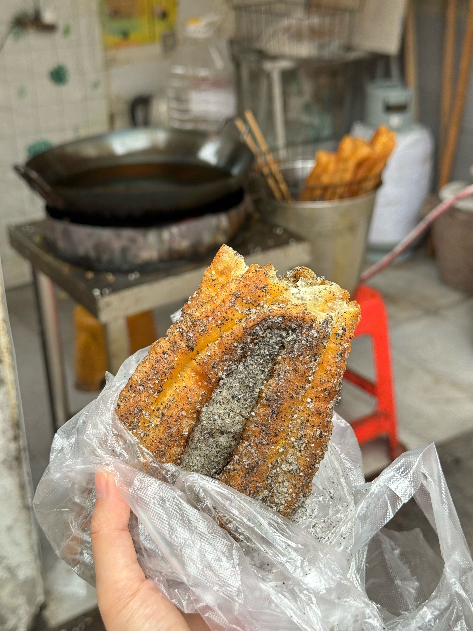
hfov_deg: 30.3
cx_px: 236
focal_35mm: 48
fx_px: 874
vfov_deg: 39.7
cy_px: 316
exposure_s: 1/407
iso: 64
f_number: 1.78
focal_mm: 6.86
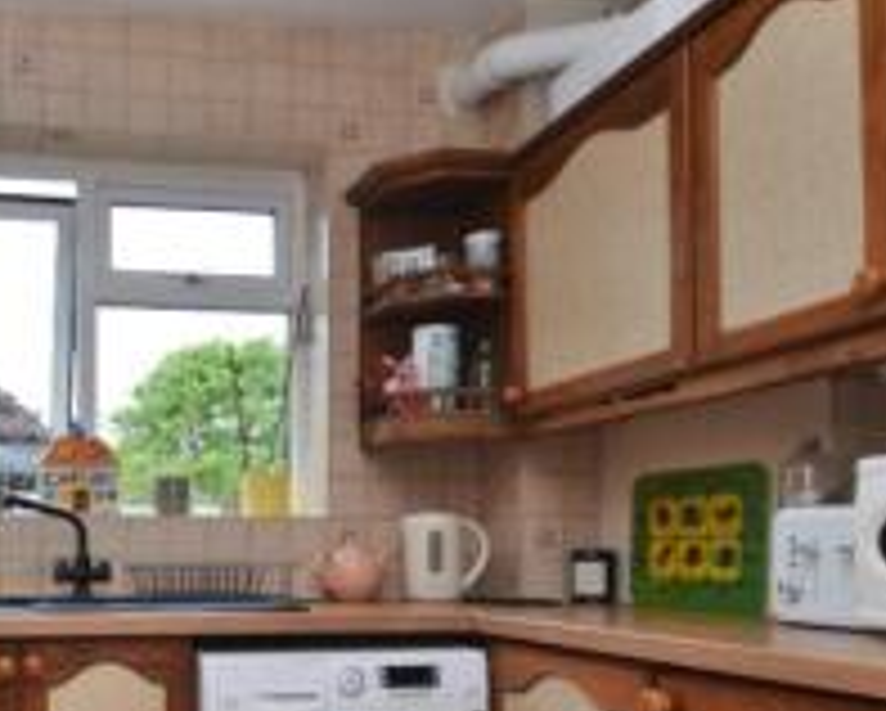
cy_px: 560
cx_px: 121
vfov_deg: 41.7
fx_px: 892
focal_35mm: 34
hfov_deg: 48.3
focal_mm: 10
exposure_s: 1/250
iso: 100
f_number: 3.5
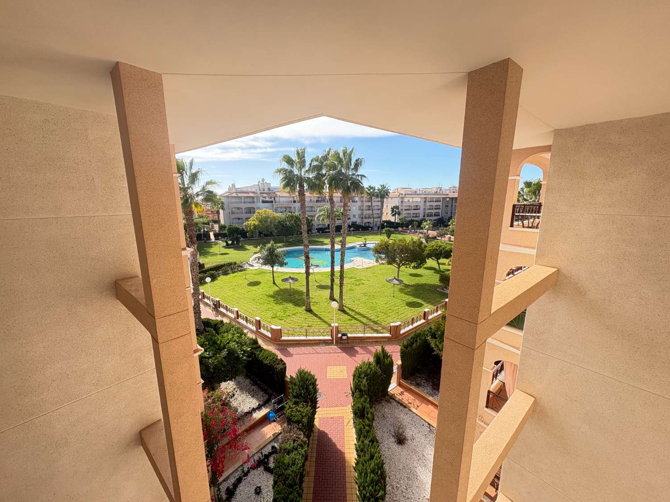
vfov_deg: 85.7
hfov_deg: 102.1
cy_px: 251
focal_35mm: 14
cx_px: 335
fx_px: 271
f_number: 2.2
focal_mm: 2.22
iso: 64
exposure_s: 1/561
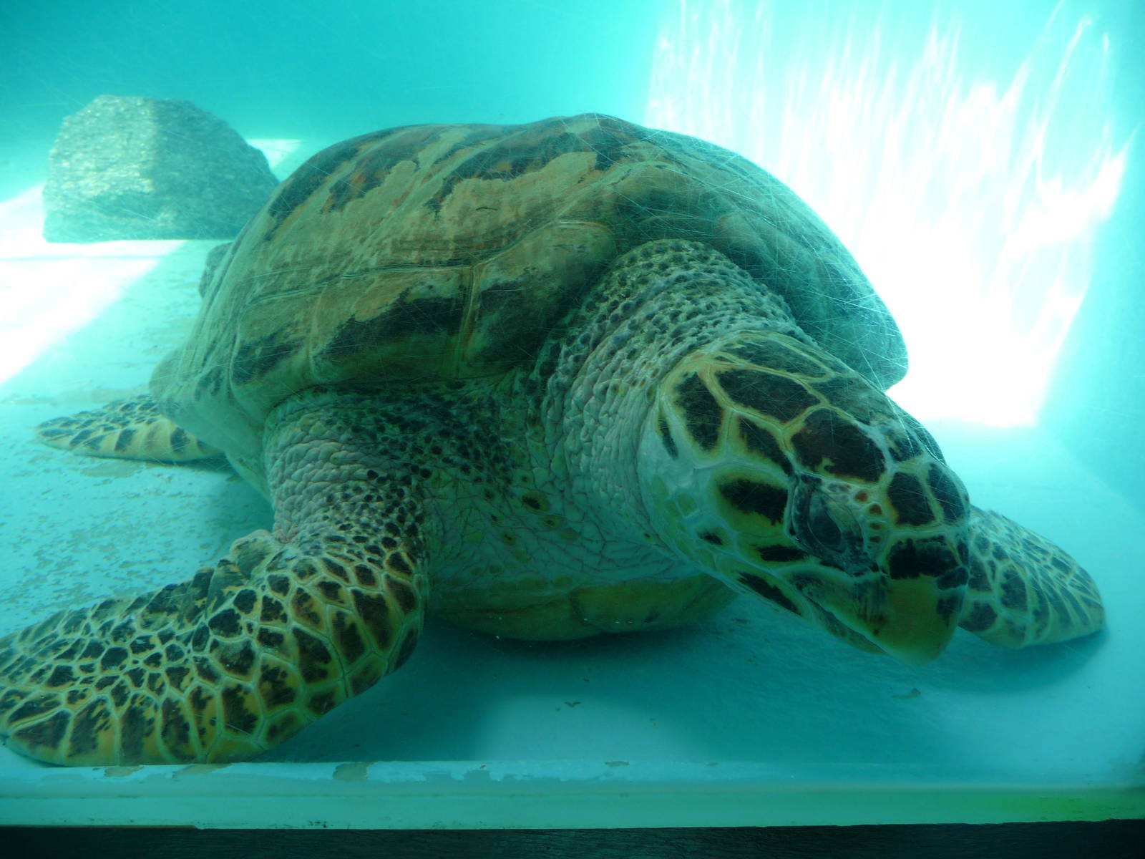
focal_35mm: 28
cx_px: 572
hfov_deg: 63.4
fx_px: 926
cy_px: 430
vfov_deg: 49.7
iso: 100
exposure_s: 1/60
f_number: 3.3
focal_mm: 4.7
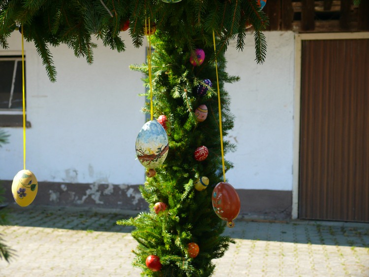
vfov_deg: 21.0
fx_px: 746
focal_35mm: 70
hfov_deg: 27.8
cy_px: 138
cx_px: 184
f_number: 3.6
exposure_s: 1/100
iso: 100
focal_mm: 14.7
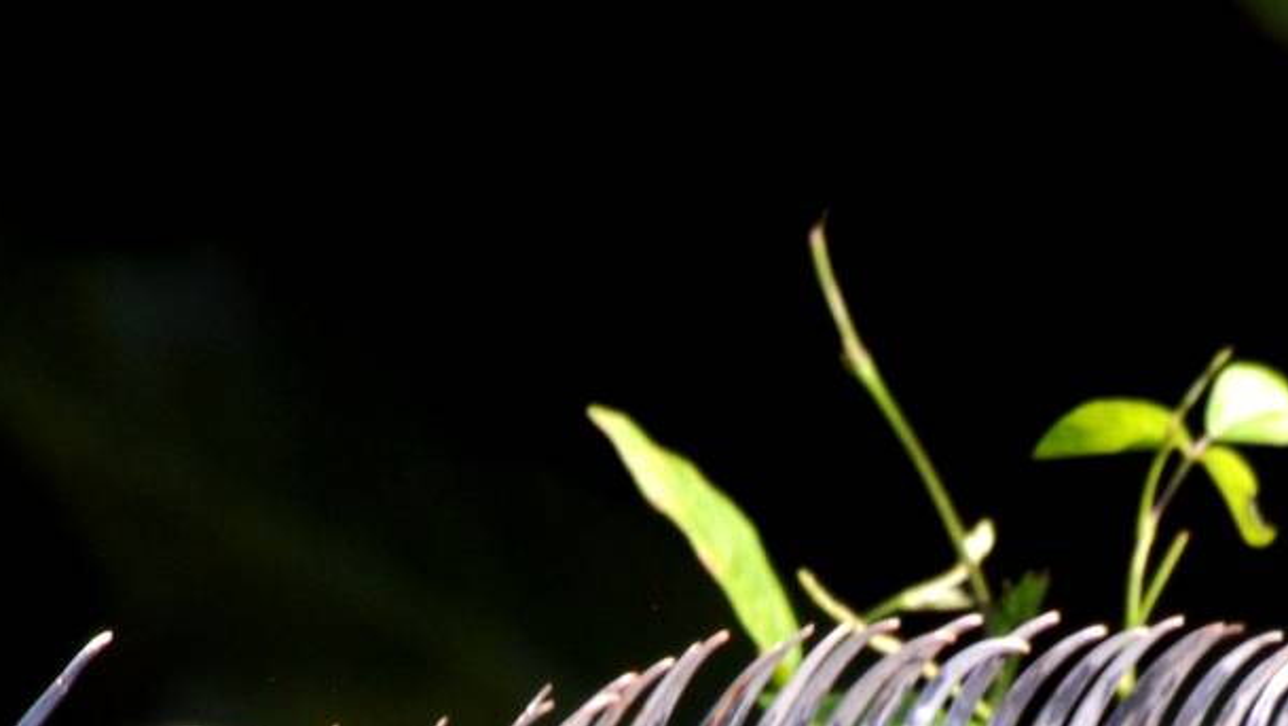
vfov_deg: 1.0
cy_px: 1064
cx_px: 833
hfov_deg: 1.7
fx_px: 42362
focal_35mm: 1240
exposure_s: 1/160
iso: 400
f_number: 11
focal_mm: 300
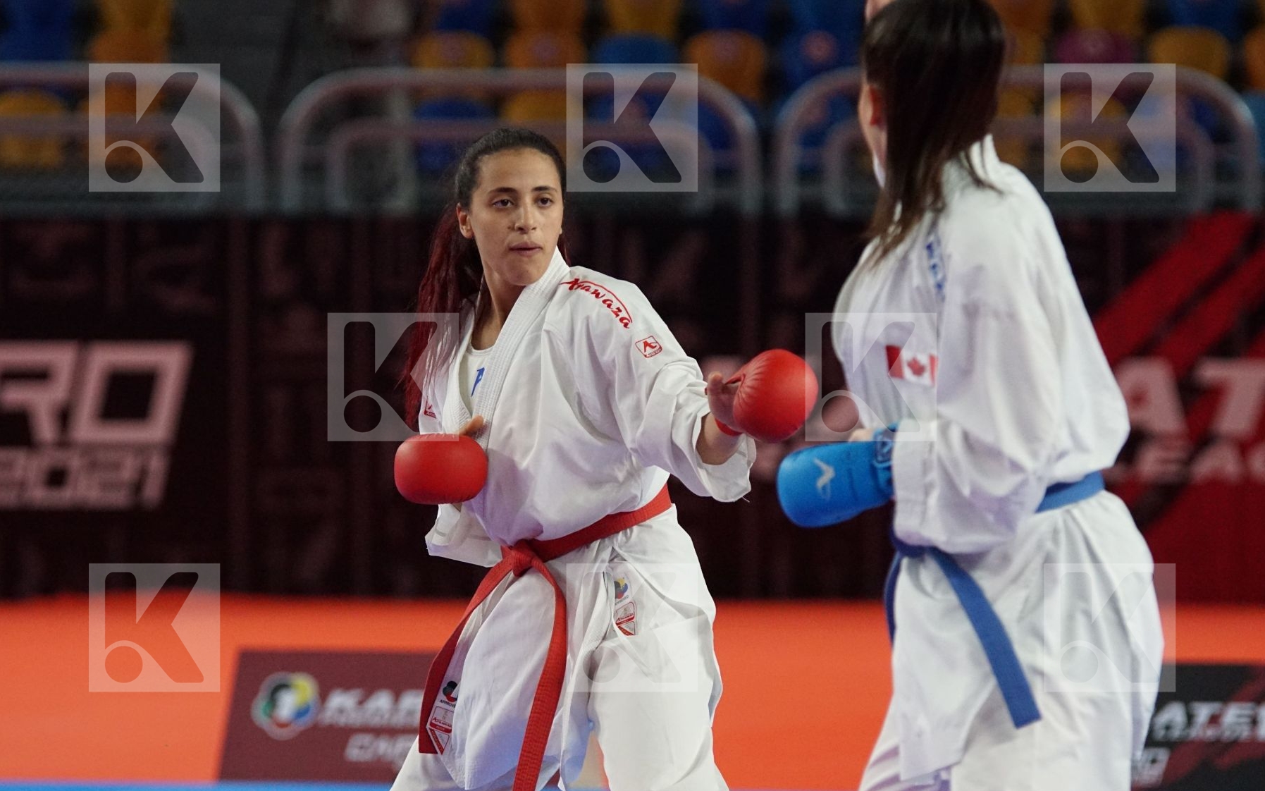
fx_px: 7930
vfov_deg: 5.7
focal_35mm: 230
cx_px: 632
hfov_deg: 9.1
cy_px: 377
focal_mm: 150
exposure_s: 1/2000
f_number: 2.8
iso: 3200
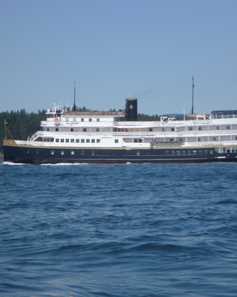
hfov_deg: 10.4
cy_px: 148
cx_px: 105
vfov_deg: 12.9
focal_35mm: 149
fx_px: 1307
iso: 80
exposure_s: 1/400
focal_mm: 20.3
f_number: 5.8
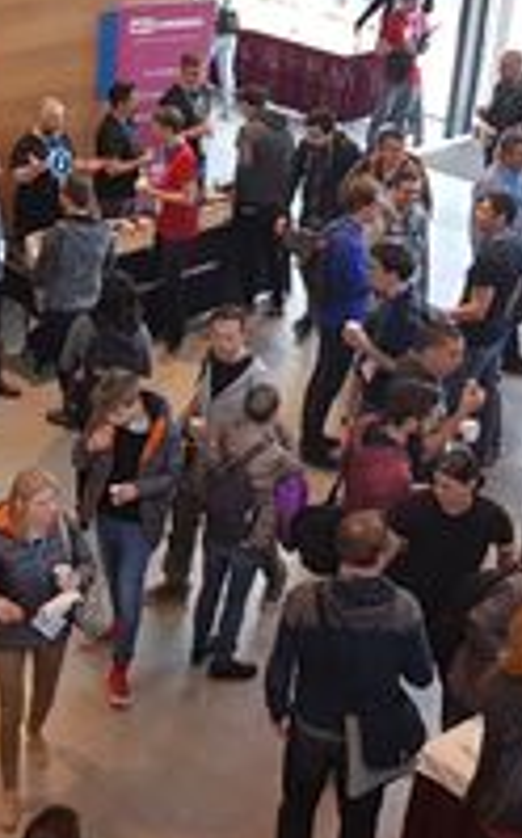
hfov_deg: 17.6
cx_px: -63
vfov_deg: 29.0
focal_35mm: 71
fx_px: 1620
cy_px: 404
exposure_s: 1/50
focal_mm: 4.3
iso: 125
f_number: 1.7
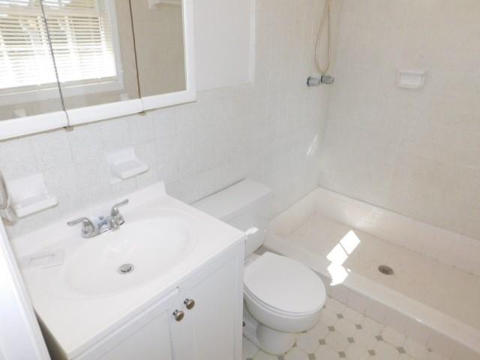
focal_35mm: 23
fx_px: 319
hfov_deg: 73.9
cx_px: 240
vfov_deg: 58.9
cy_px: 180
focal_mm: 4
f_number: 3
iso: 125
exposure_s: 1/160
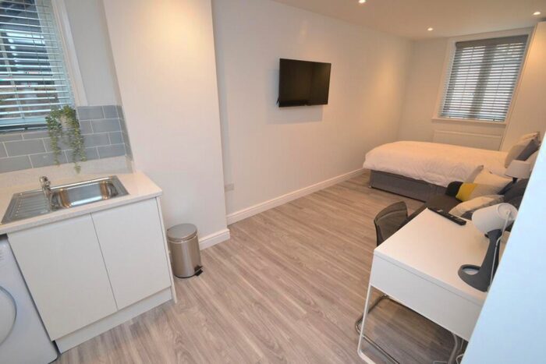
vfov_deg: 77.4
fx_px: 228
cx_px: 273
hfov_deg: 100.4
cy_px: 182
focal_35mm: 15
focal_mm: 10
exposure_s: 1/40
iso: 1600
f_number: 8
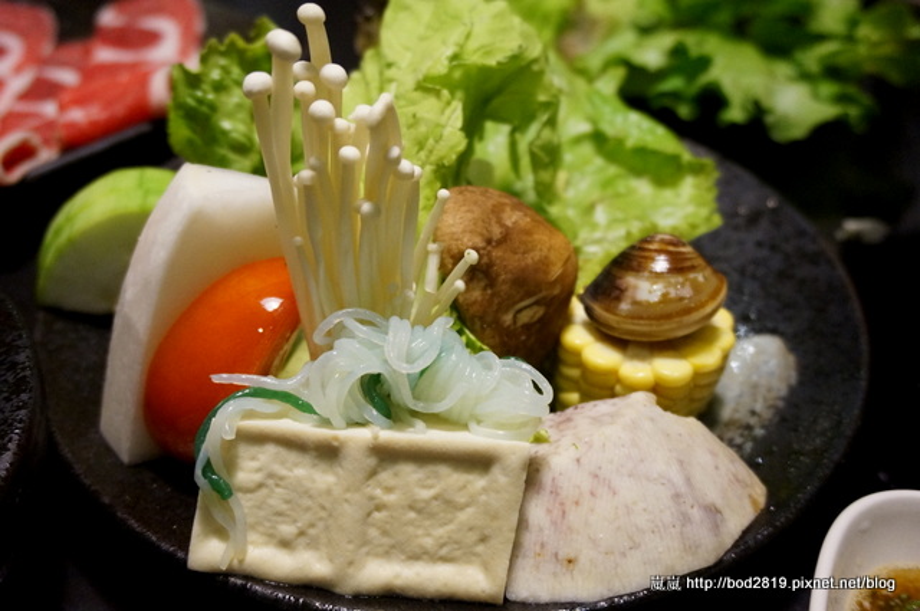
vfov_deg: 38.3
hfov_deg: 55.2
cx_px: 460
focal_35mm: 34
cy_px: 306
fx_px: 881
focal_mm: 23
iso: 3200
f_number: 4
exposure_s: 1/60
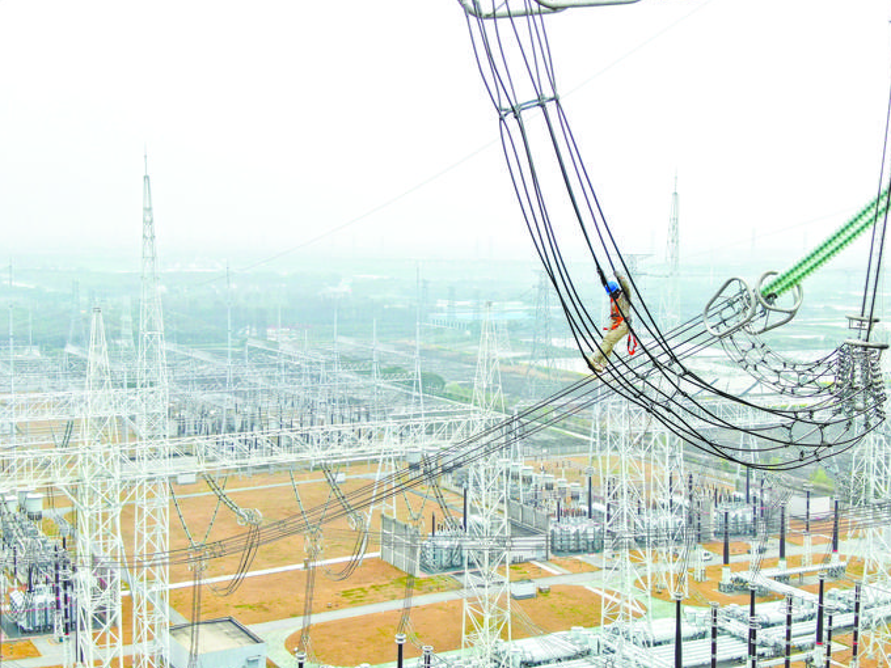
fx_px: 1287
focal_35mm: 50
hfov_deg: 38.2
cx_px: 449
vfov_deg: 29.1
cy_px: 343
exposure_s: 1/320
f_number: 3.8
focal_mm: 8.6
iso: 100
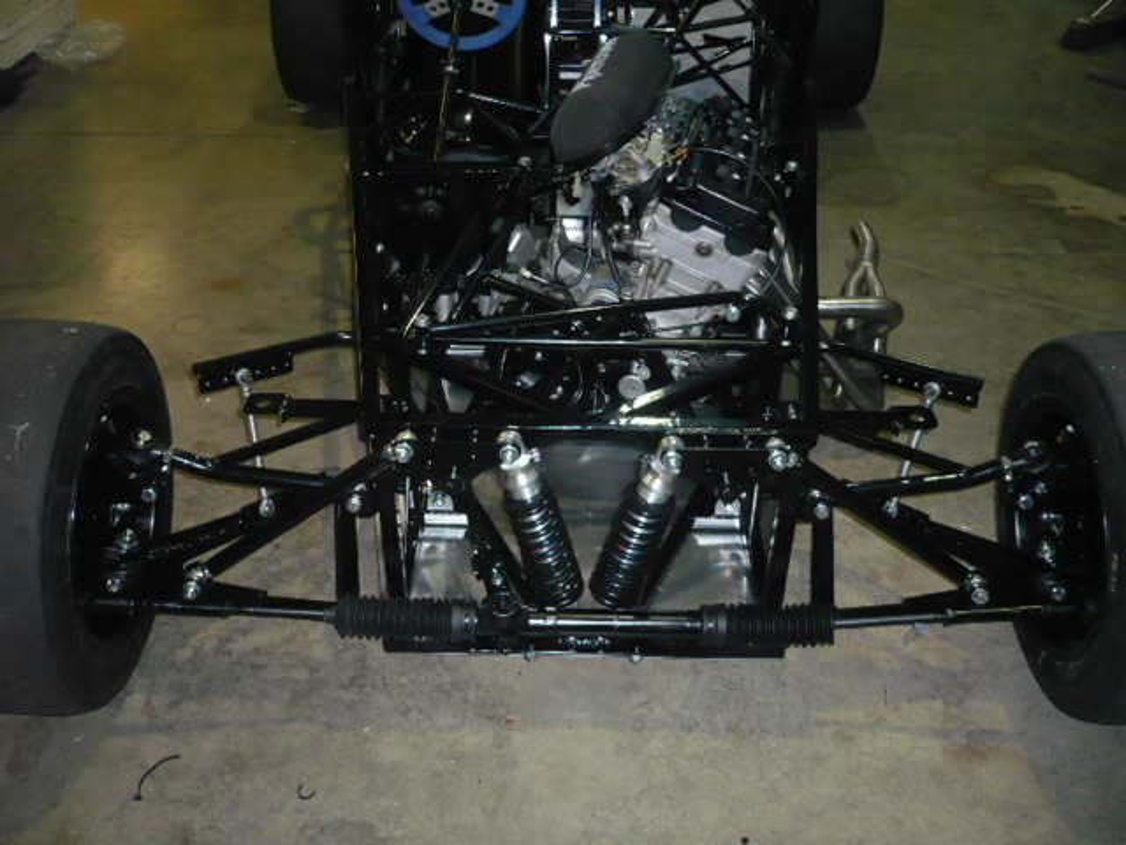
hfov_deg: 52.6
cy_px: 422
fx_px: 1138
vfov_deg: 40.7
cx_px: 563
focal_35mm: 35
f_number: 2.8
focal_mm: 5.8
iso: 250
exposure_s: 1/30
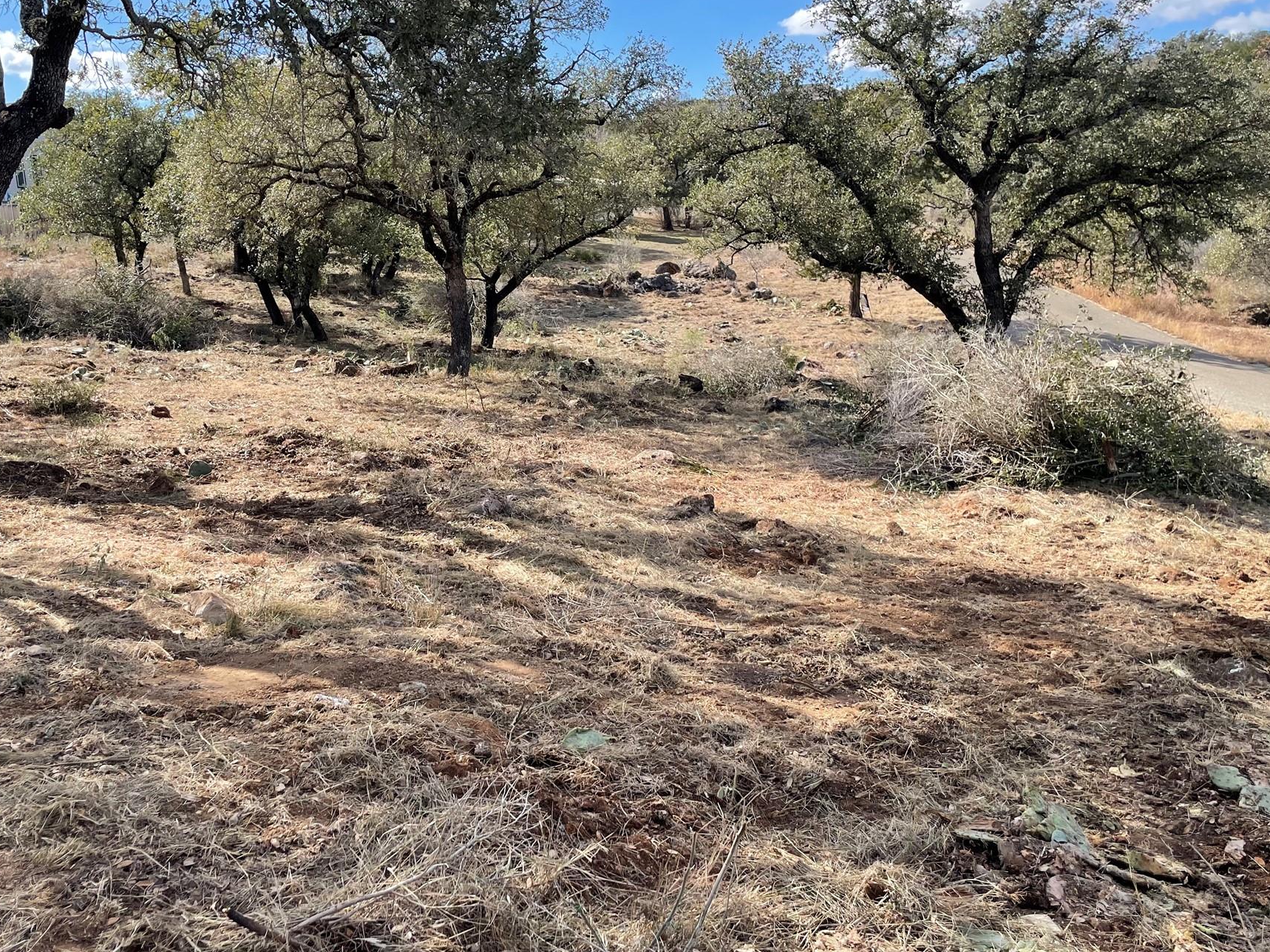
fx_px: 1137
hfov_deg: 58.1
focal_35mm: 31
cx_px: 546
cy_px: 456
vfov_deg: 45.4
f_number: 1.6
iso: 32
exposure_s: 1/1350
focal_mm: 4.2
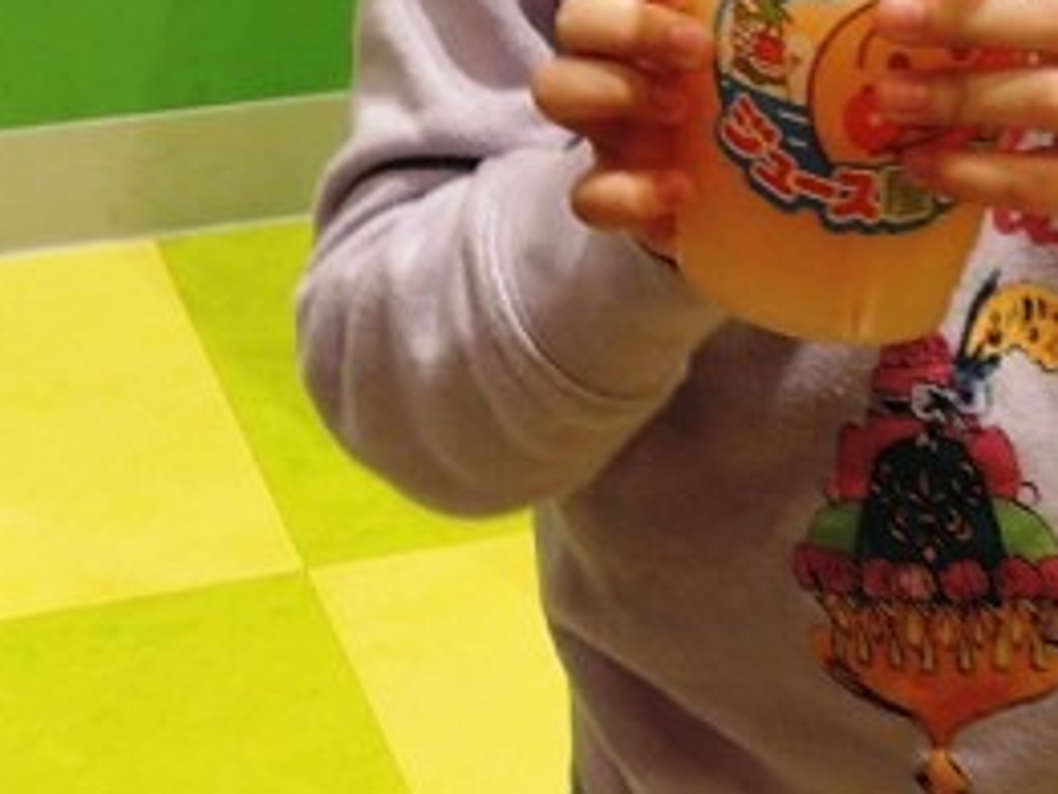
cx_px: 426
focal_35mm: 94
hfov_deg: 20.8
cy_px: -478
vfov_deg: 14.4
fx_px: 2874
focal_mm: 5.1
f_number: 2.8
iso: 80
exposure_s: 1/40
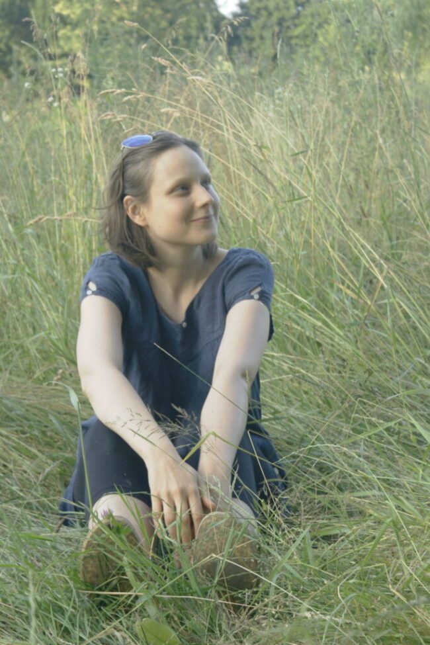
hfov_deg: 13.0
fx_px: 1881
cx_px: 215
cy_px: 322
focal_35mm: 105
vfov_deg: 19.5
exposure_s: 1/100
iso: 400
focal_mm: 70
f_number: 10
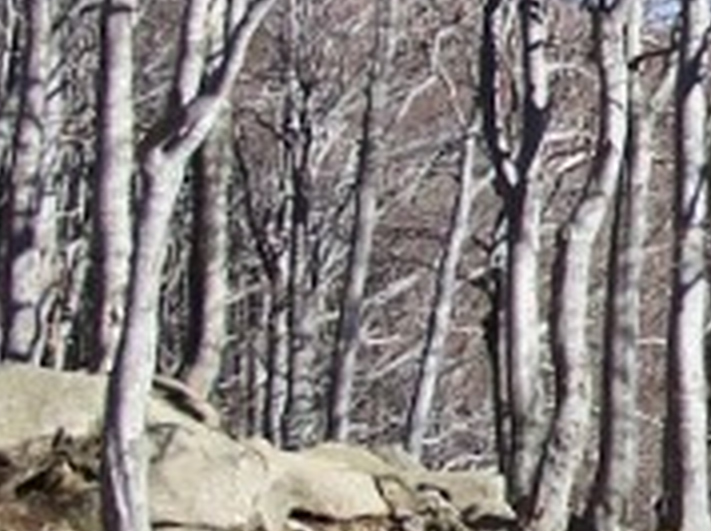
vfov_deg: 6.9
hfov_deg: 8.6
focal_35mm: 216
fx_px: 4431
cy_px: 212
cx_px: 1510
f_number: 3
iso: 80
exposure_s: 1/250
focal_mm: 8
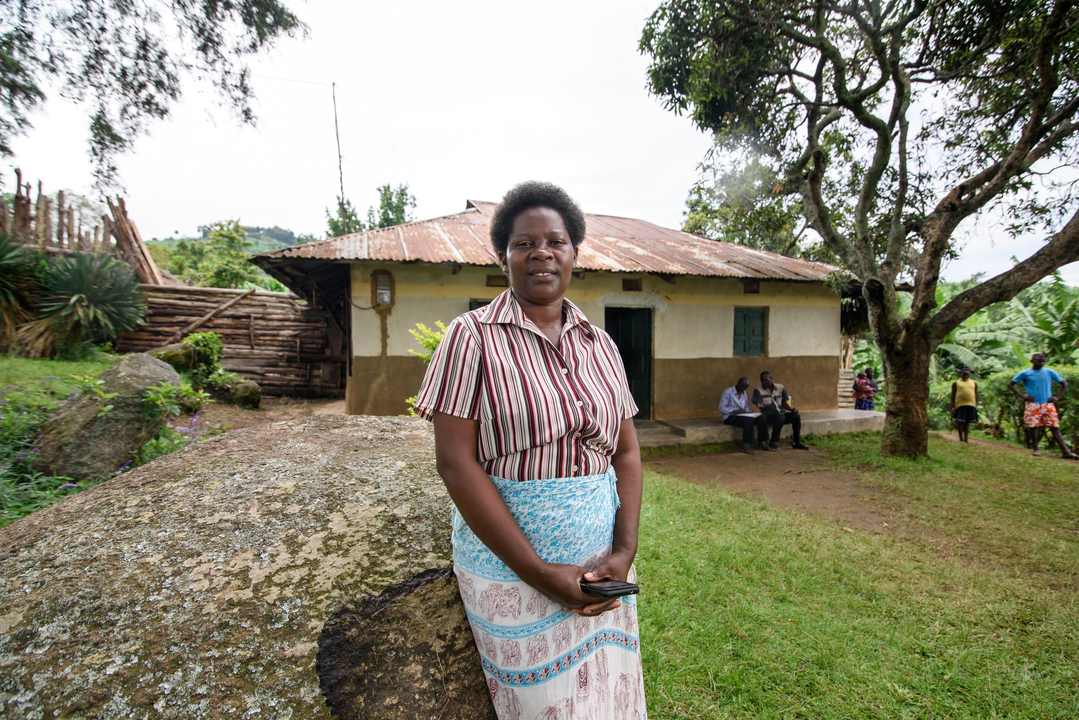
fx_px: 480
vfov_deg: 73.8
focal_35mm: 16
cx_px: 540
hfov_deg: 96.7
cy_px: 360
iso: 100
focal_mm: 16
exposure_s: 1/320
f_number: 4
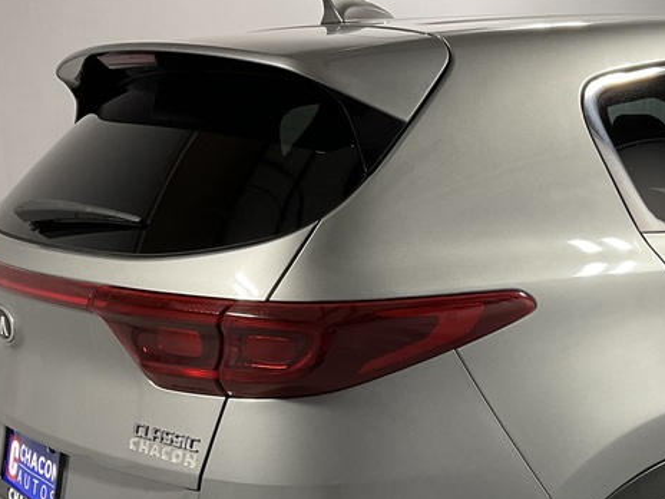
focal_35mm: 60
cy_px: 437
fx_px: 1153
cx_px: 625
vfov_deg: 23.8
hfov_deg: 30.5
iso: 50
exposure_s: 1/50
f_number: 1.8
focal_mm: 3
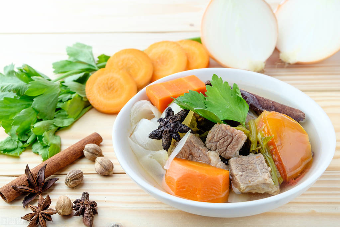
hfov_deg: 37.5
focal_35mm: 53
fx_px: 501
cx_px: 170
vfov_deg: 25.5
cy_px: 114
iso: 200
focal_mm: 35.5
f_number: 8
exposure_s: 1/100
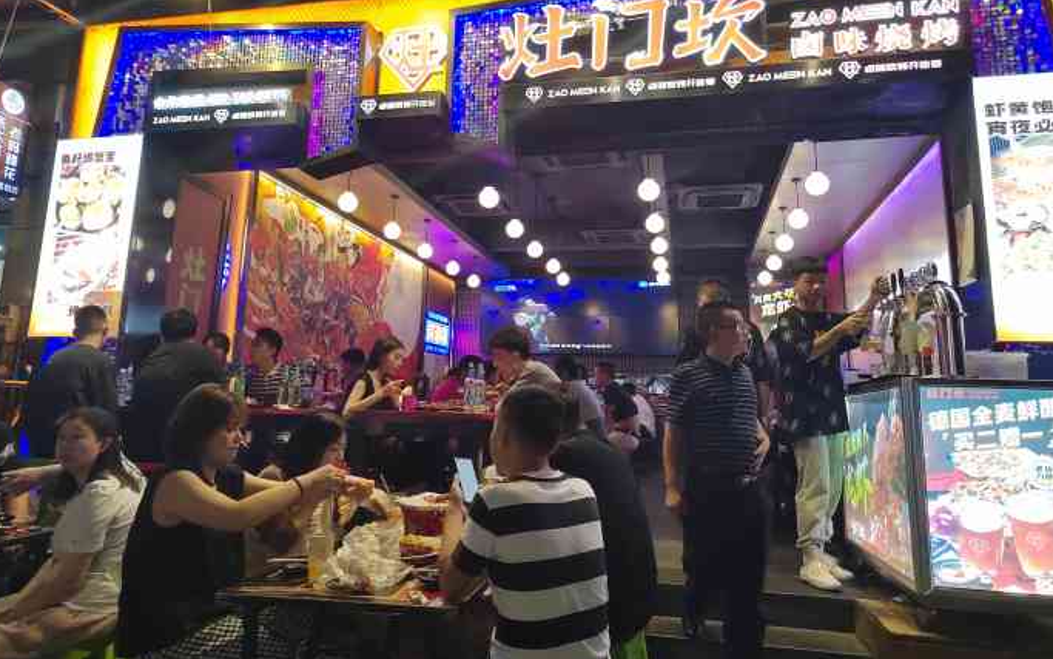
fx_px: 718
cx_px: 520
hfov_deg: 72.5
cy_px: 266
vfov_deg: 49.0
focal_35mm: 25
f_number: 1.9
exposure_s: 1/100
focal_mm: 5.52
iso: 666
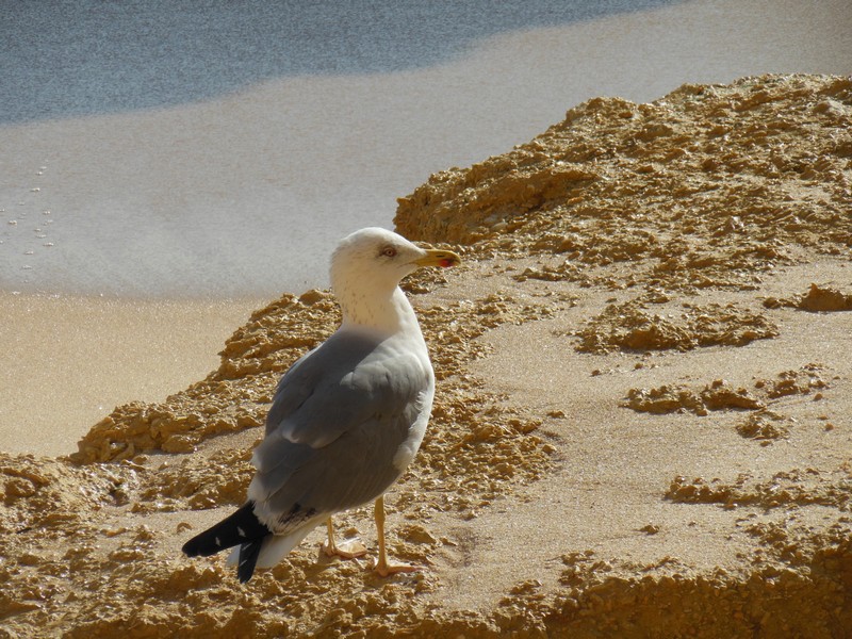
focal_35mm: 219
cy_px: 320
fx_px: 5390
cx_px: 426
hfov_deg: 9.0
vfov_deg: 6.8
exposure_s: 1/1000
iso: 125
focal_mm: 39.1
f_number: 5.7
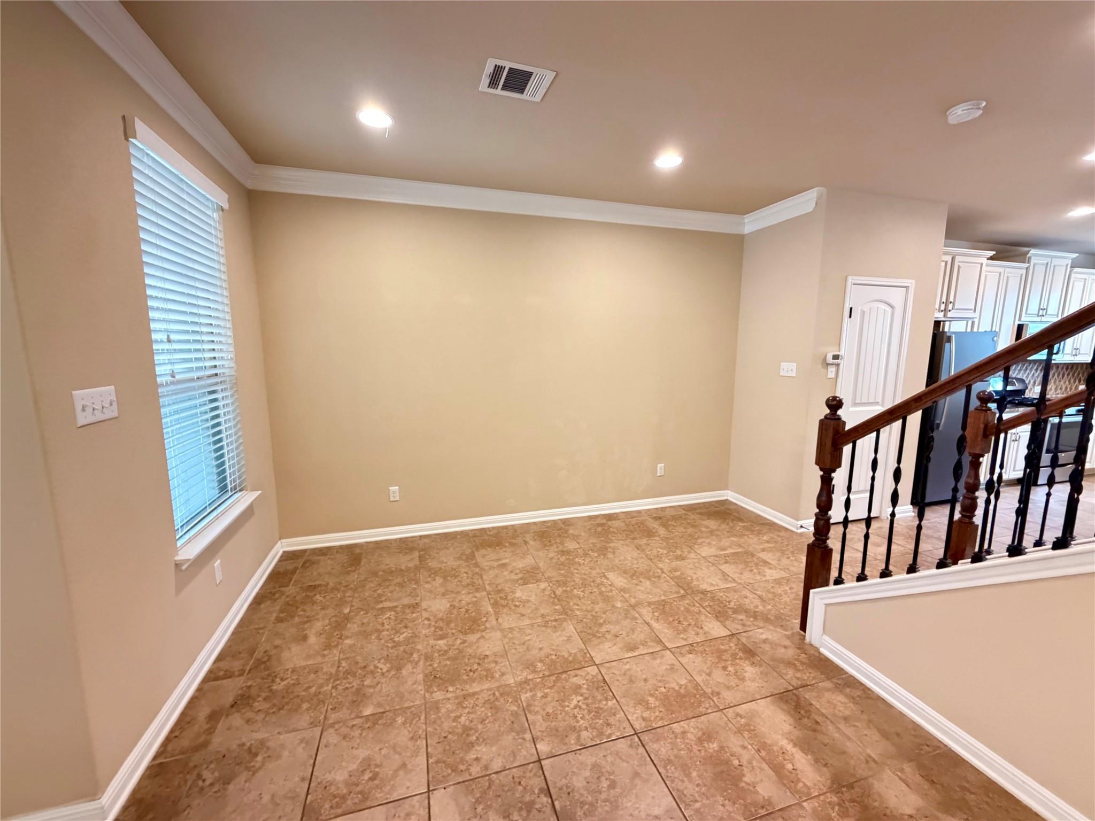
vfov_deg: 85.7
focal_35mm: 14
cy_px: 410
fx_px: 443
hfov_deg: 102.1
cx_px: 548
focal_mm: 2.22
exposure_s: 1/40
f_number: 2.2
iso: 1000
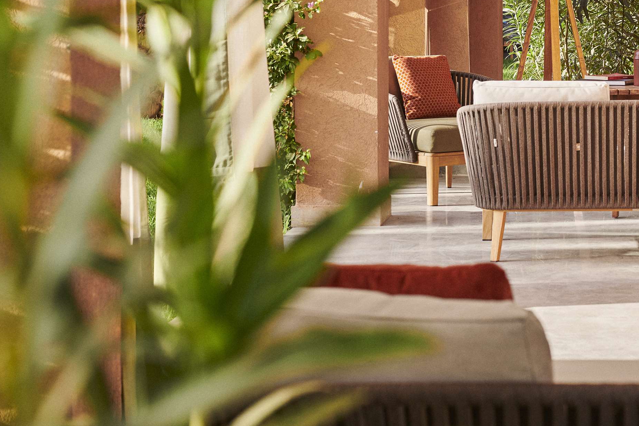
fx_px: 1846
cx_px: 636
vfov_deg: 13.0
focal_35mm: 104
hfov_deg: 19.1
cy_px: -16
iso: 100
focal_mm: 50
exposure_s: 1/125
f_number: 5.6
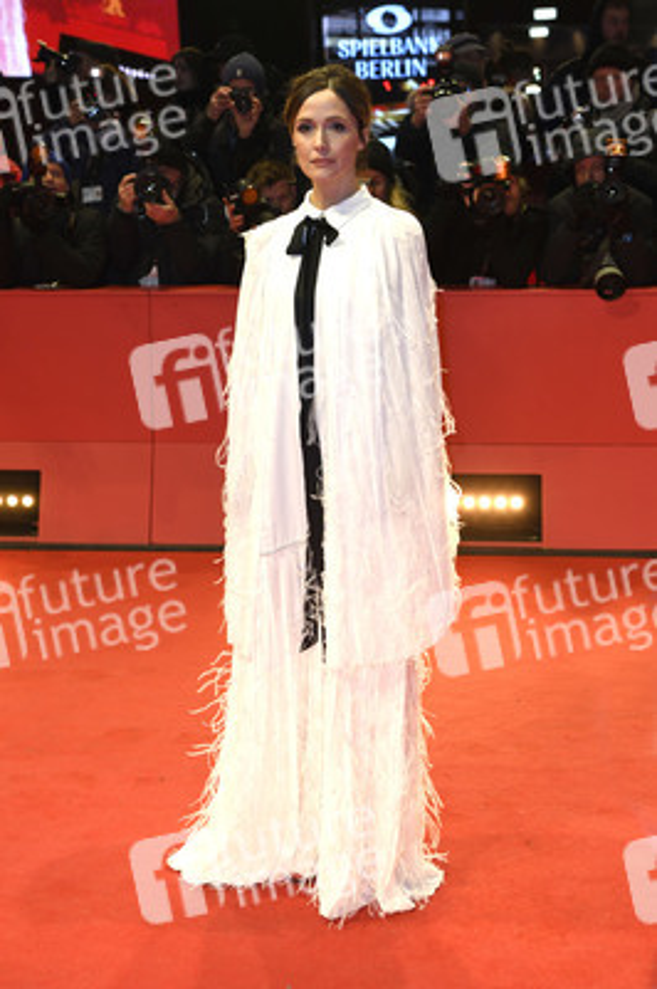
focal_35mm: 50
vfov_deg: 39.6
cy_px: 494
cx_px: 328
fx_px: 1371
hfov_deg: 26.9
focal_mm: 50
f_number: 4.5
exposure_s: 1/250
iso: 800
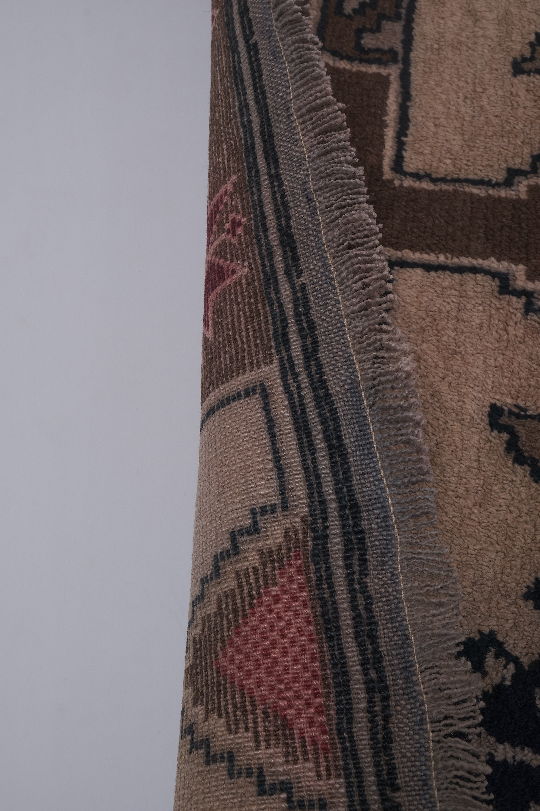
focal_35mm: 42
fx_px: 945
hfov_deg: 31.9
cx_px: 270
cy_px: 406
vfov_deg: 46.4
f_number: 14
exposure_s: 1/160
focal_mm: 27.7
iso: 160
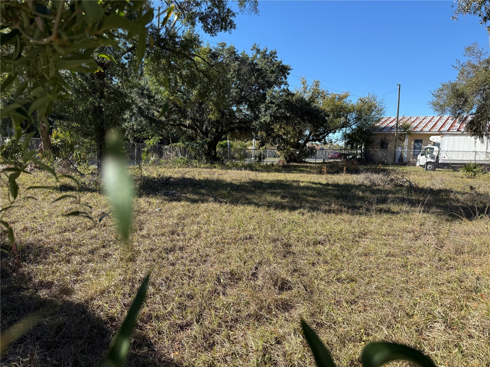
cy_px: 184
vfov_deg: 56.8
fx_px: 340
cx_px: 245
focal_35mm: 24
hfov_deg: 71.6
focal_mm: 6.76
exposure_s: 1/2232
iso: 80
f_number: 1.78
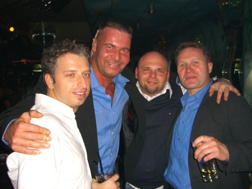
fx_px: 277
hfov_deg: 49.0
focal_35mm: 38
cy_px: 94
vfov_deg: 37.7
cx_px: 126
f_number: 2.8
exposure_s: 1/60
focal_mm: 7.9
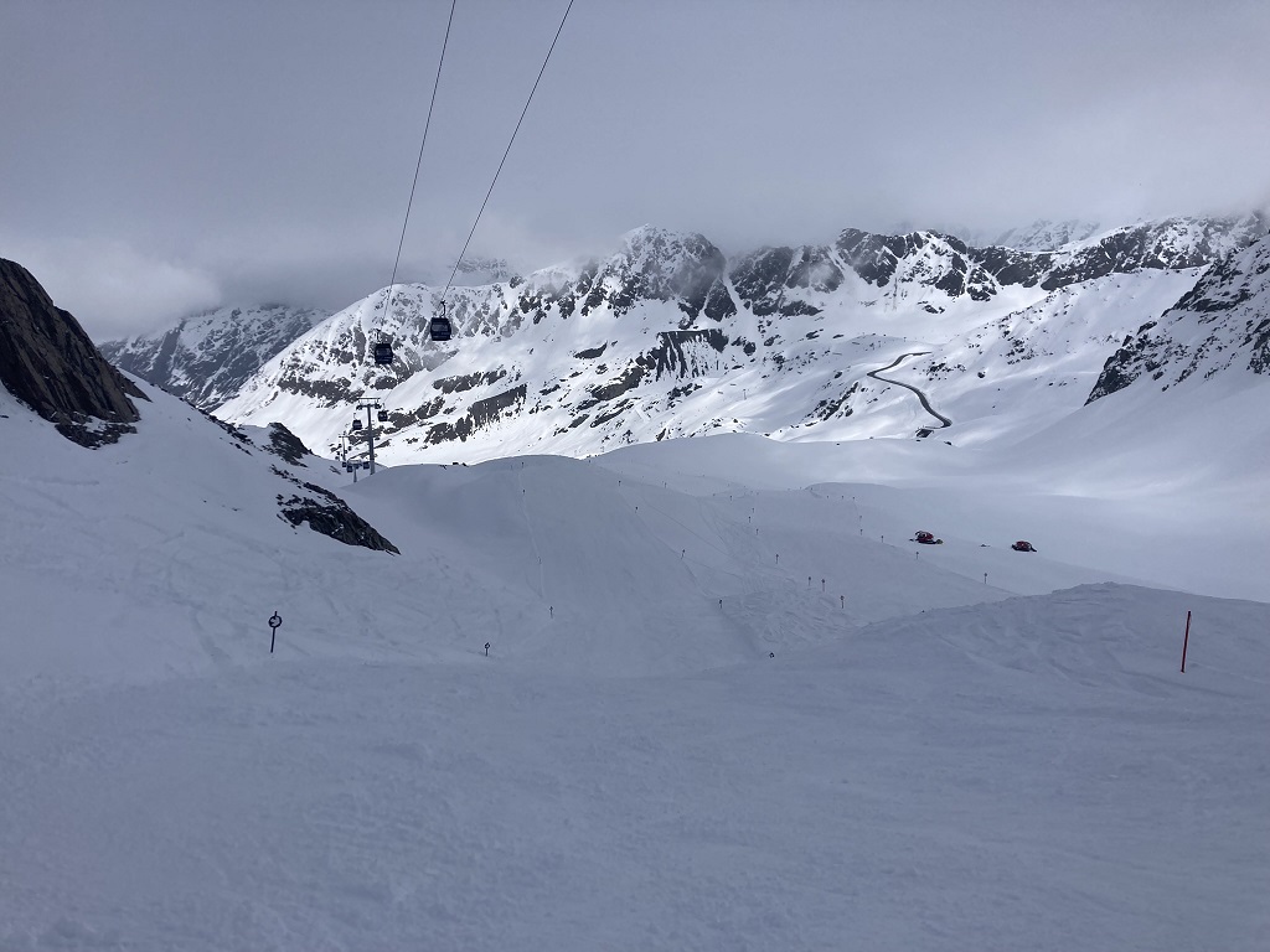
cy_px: 476
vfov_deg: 49.7
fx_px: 1027
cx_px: 635
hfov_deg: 63.4
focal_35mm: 28
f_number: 1.8
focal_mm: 3.99
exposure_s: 1/12048
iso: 25
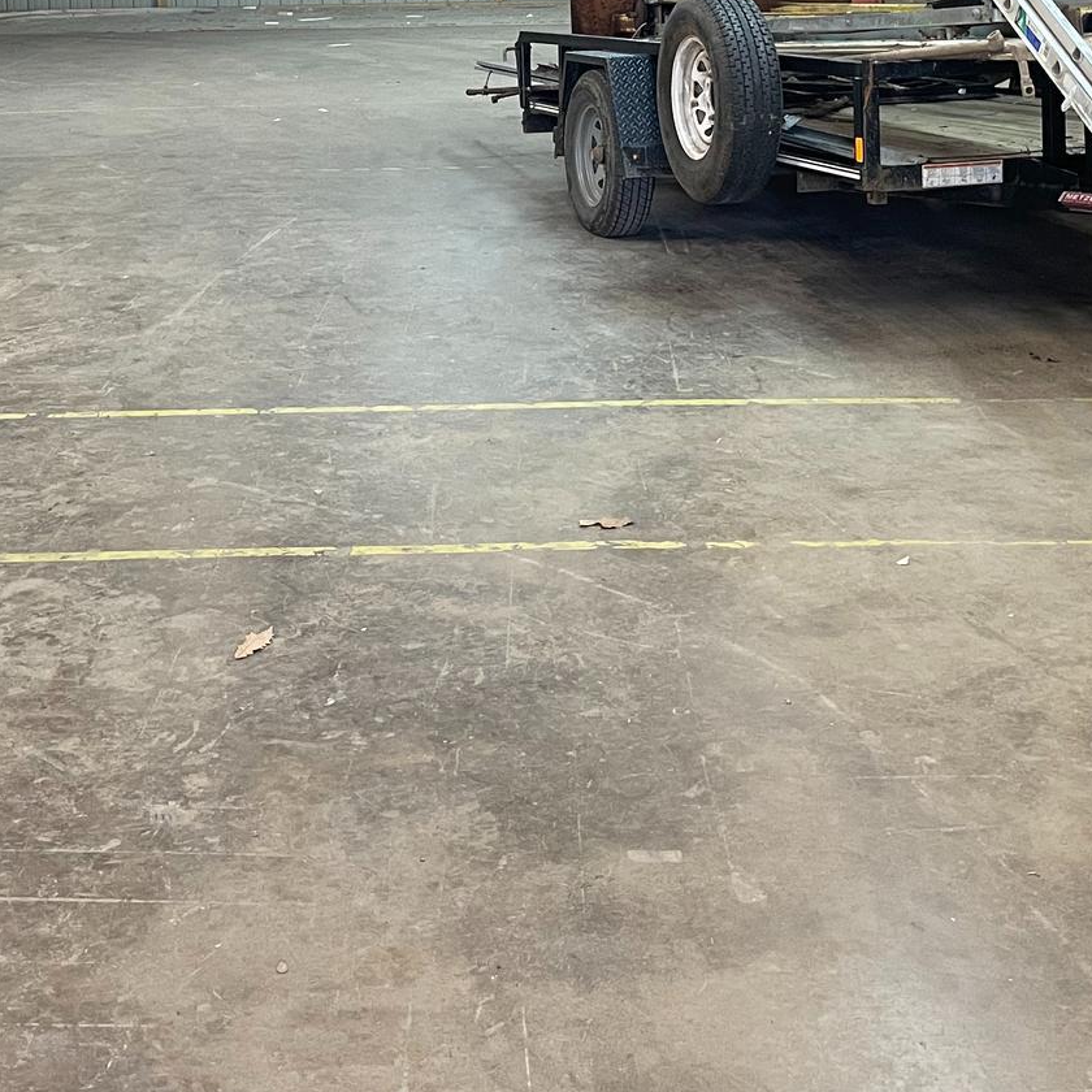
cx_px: 558
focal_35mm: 56
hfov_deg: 30.6
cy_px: 105
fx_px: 1999
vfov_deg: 29.3
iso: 320
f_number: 1.6
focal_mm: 4.2
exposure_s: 1/60
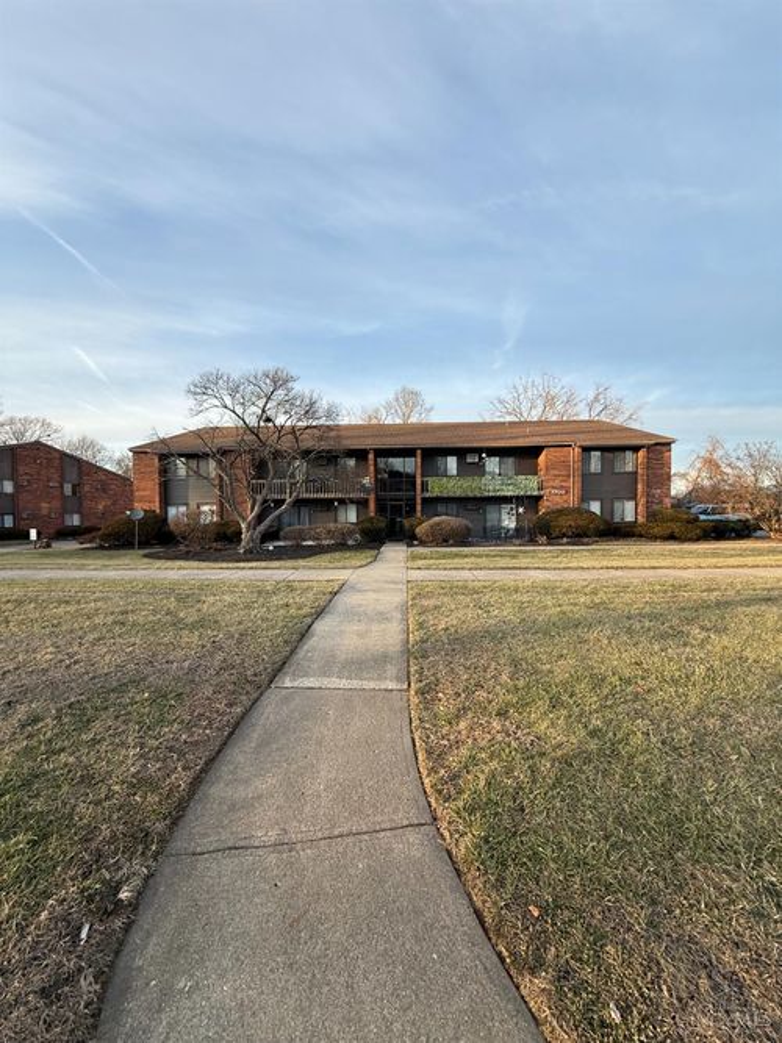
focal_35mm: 14
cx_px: 391
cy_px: 522
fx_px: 422
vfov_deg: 102.1
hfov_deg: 85.7
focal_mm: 2.22
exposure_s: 1/359
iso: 50
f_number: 2.2
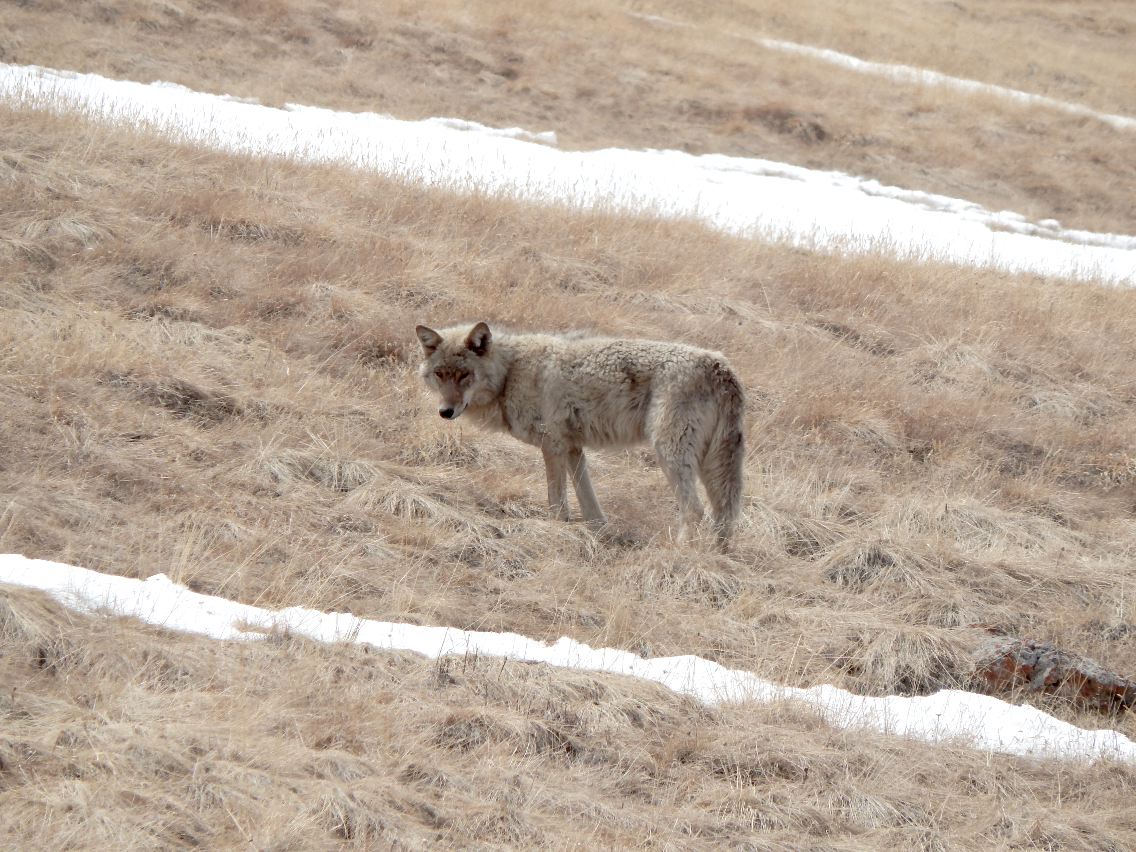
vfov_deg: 2.2
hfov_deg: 2.9
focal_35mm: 675
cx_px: 568
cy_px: 426
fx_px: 22152
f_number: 5.8
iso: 125
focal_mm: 120
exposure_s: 1/800
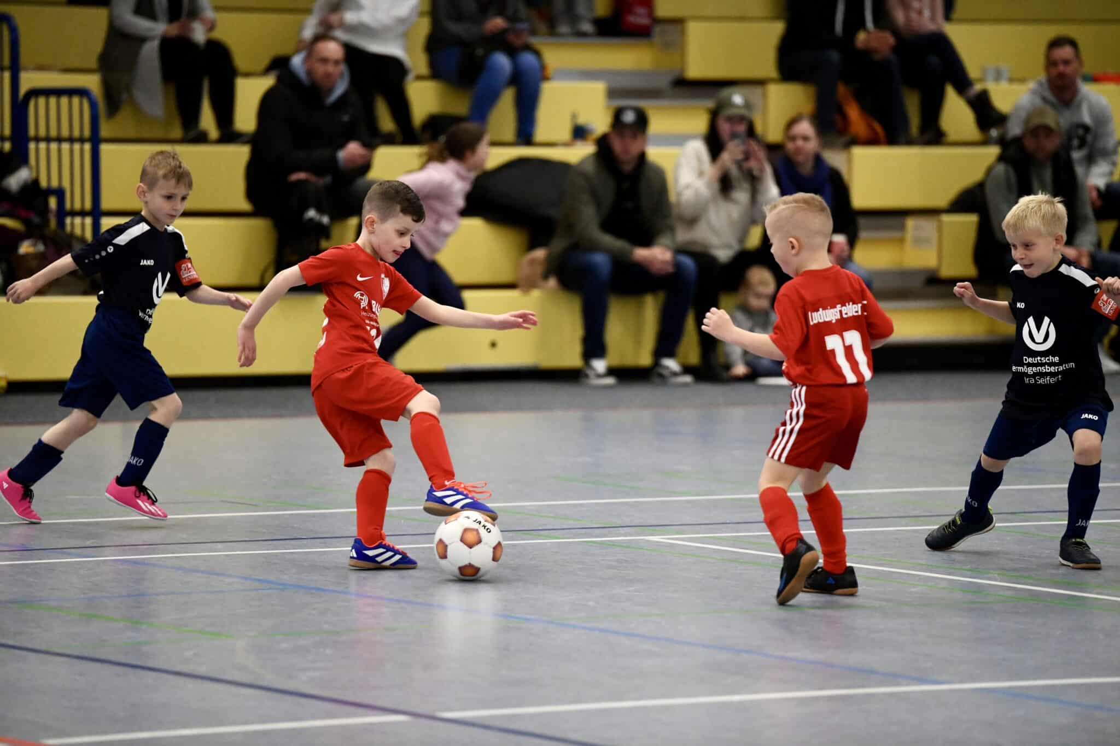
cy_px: 373
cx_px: 560
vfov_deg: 6.9
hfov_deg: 10.3
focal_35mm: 200
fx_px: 6221
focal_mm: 200
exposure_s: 1/1250
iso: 8000
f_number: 2.8
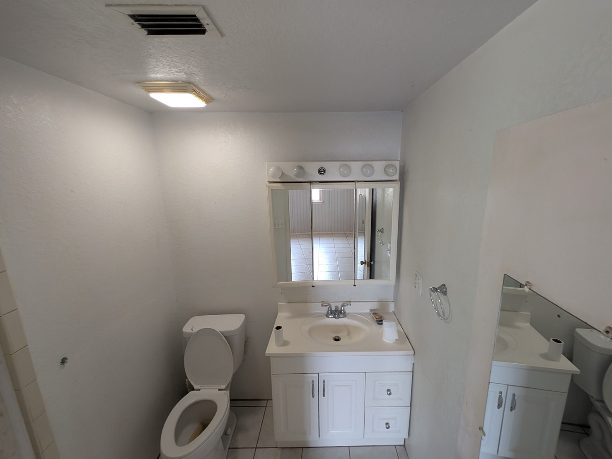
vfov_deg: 89.9
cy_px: 228
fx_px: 230
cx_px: 321
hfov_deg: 106.1
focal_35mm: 13
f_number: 1.95
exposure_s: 1/40
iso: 273
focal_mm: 2.23
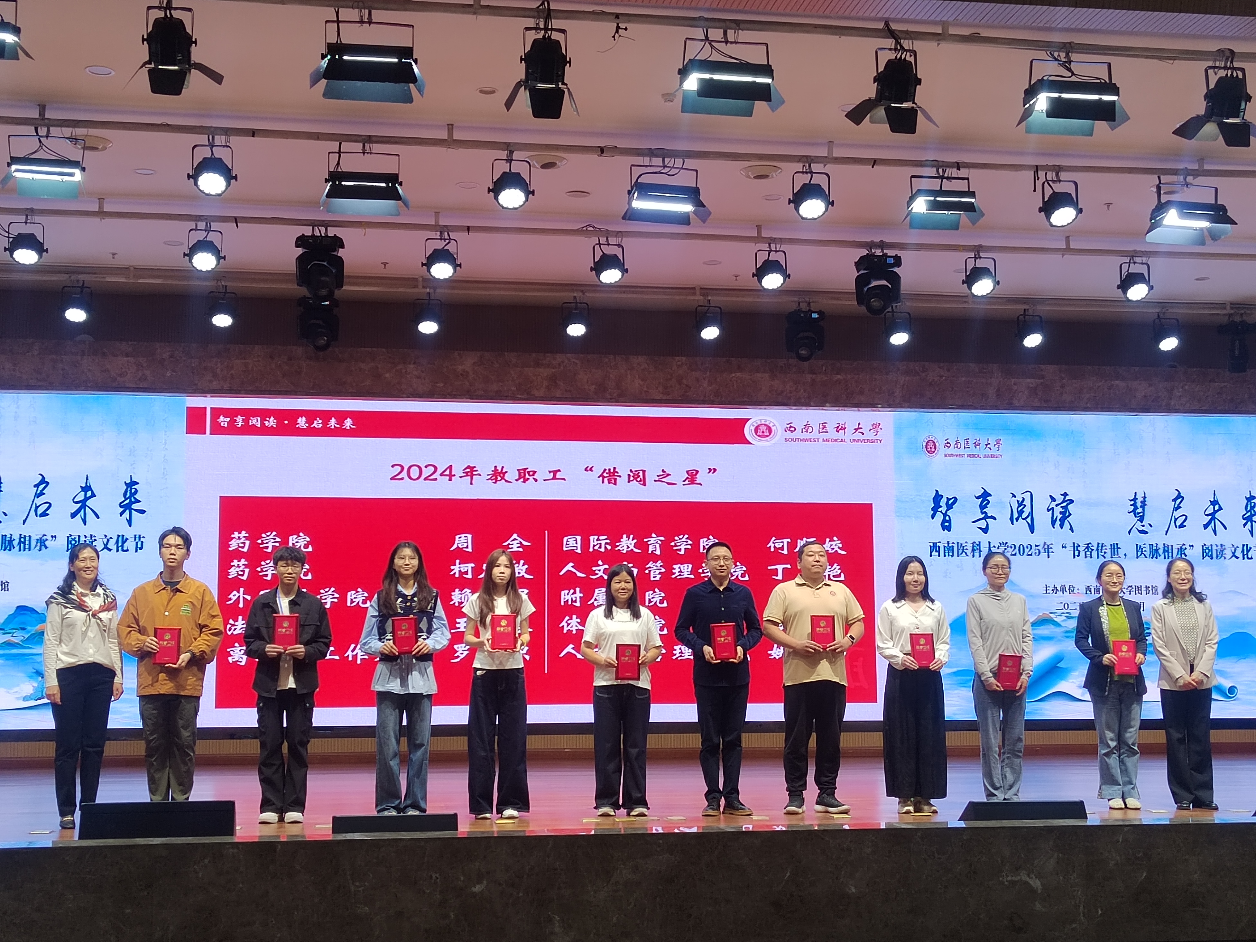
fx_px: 1669
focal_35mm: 46
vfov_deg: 31.5
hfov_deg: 41.2
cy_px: 471
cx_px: 628
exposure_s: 1/120
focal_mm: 5.52
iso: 731
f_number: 1.9
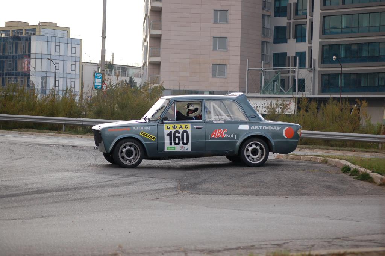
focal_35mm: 102
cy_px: 128
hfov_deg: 20.0
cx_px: 192
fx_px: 1090
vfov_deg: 13.4
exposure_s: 1/1000
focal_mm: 68
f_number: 4.2
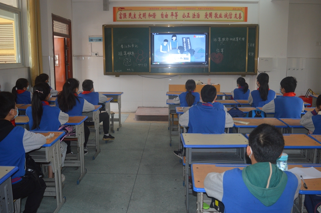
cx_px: 160
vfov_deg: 39.9
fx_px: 294
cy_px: 106
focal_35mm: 33
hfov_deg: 57.3
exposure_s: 1/60
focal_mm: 22
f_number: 3.8
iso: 500
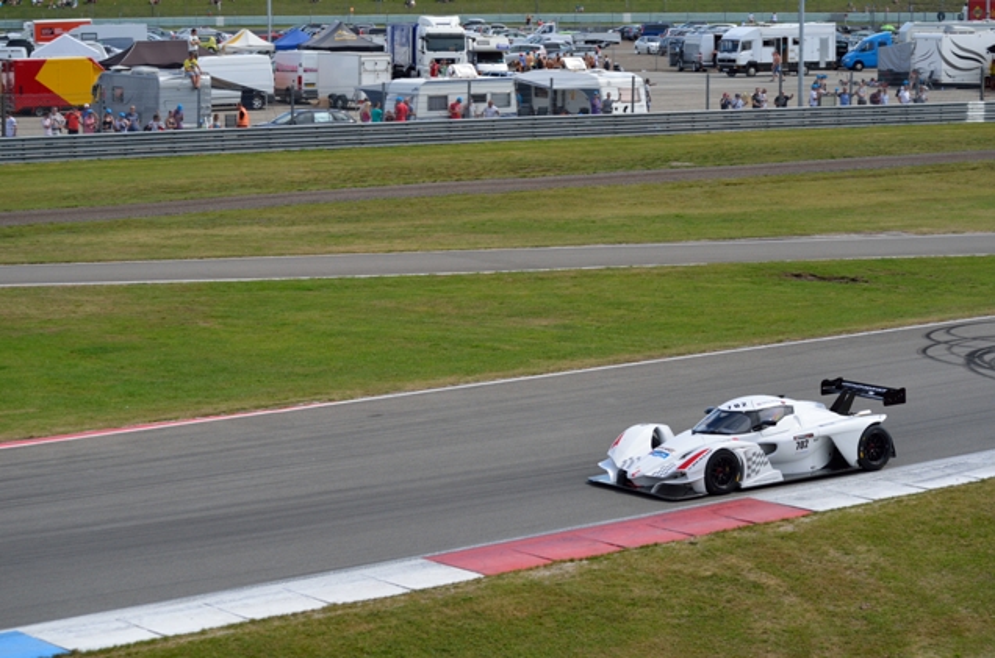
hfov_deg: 22.0
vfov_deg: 14.6
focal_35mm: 93
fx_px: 2565
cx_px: 498
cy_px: 329
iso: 400
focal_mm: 62
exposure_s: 1/1600
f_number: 6.3
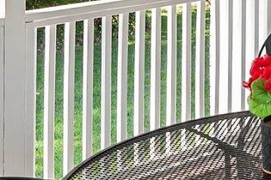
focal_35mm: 104
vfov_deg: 12.2
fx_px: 783
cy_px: -131
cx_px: 385
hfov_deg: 17.9
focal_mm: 16
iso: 400
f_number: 5.6
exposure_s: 1/125
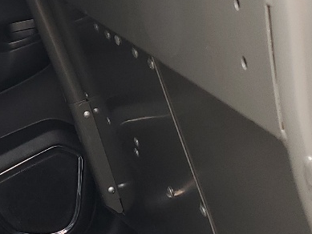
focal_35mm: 107
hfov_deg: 16.9
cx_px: -132
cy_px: 20
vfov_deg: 13.7
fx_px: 965
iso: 50
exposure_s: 1/192
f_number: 1.5
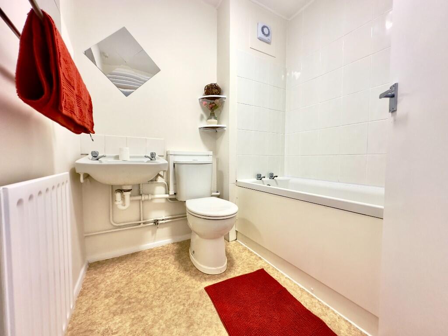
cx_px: 224
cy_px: 168
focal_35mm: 14
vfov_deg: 85.7
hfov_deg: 102.1
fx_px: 181
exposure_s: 1/100
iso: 160
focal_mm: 2.22
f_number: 2.2
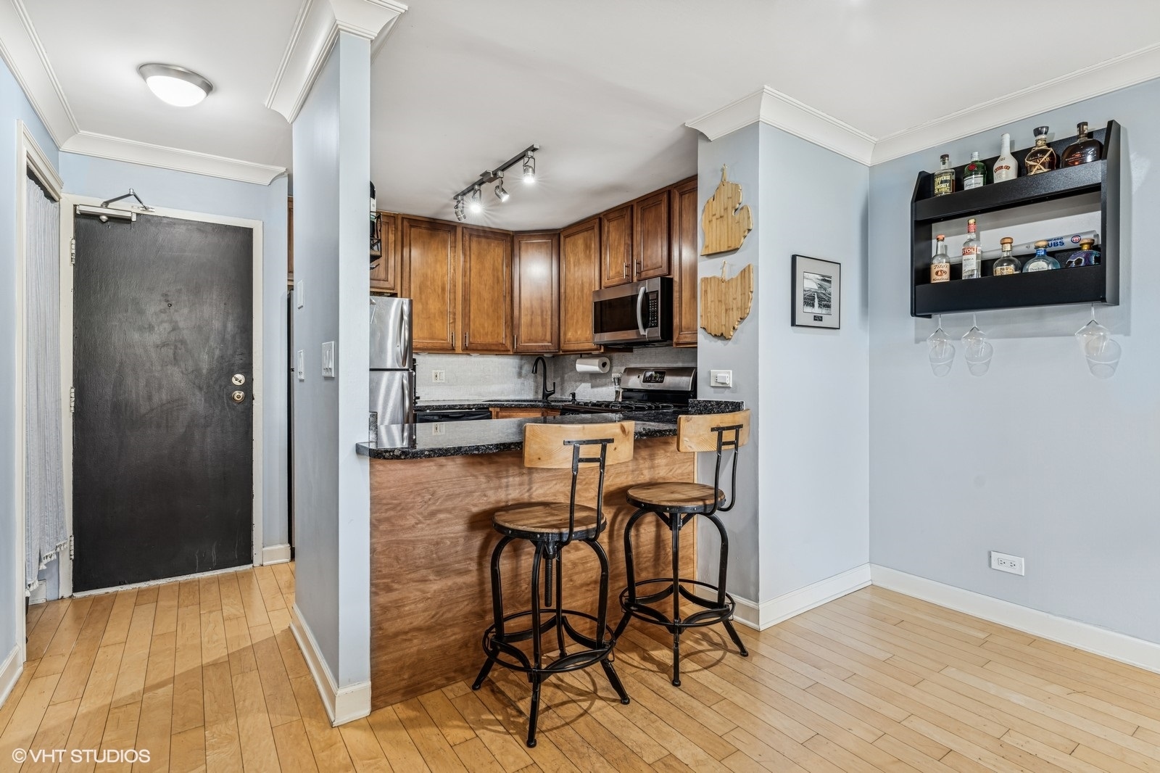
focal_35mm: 17
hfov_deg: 93.3
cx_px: 580
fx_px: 548
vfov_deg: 70.4
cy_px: 386
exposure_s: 1/4
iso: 320
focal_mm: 17
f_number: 8
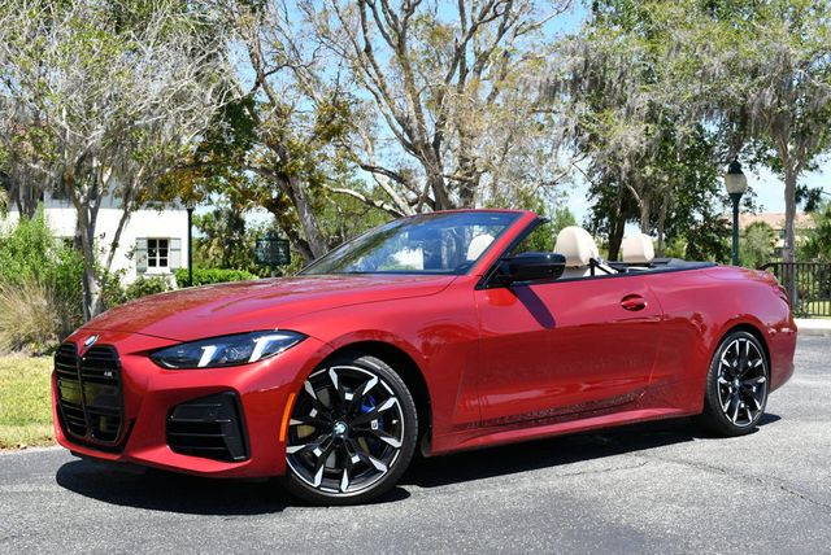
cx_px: 416
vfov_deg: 28.1
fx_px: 1109
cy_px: 278
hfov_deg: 41.1
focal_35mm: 48
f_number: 8
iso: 140
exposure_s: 1/250
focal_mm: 24
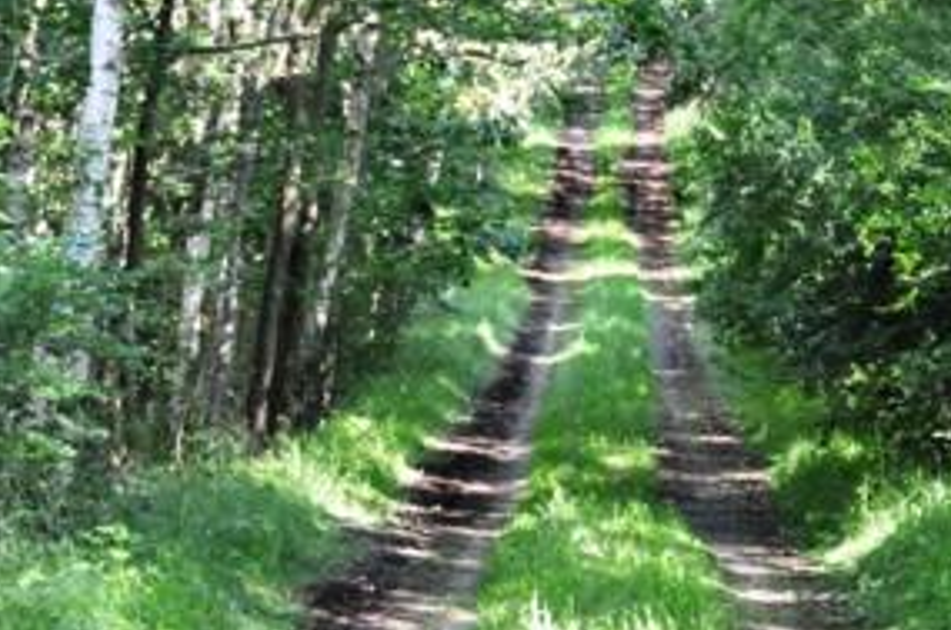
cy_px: 437
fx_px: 5068
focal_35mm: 192
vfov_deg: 7.1
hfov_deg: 10.7
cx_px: 622
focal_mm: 55
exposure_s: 1/160
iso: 1600
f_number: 6.3
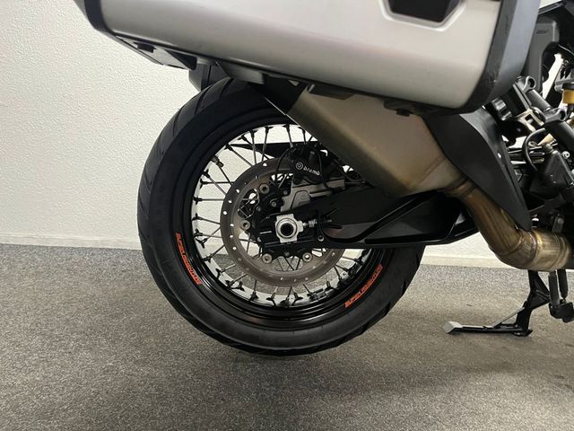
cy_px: 216
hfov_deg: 67.3
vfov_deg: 53.1
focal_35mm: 26
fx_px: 431
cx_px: 287
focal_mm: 5.1
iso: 400
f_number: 1.6
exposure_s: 1/50
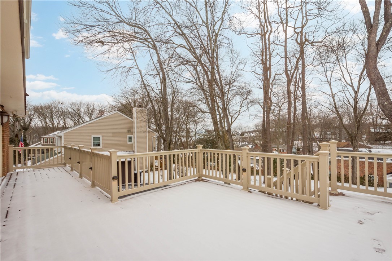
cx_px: 196
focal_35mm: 15
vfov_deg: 77.3
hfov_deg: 100.4
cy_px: 130
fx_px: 163
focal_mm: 10
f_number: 6.3
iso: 100
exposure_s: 1/800
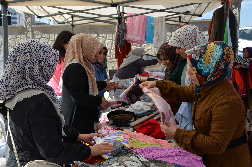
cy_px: 84
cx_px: 126
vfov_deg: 29.7
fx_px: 314
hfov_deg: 43.7
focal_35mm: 45
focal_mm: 30
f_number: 8
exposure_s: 1/250
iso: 160
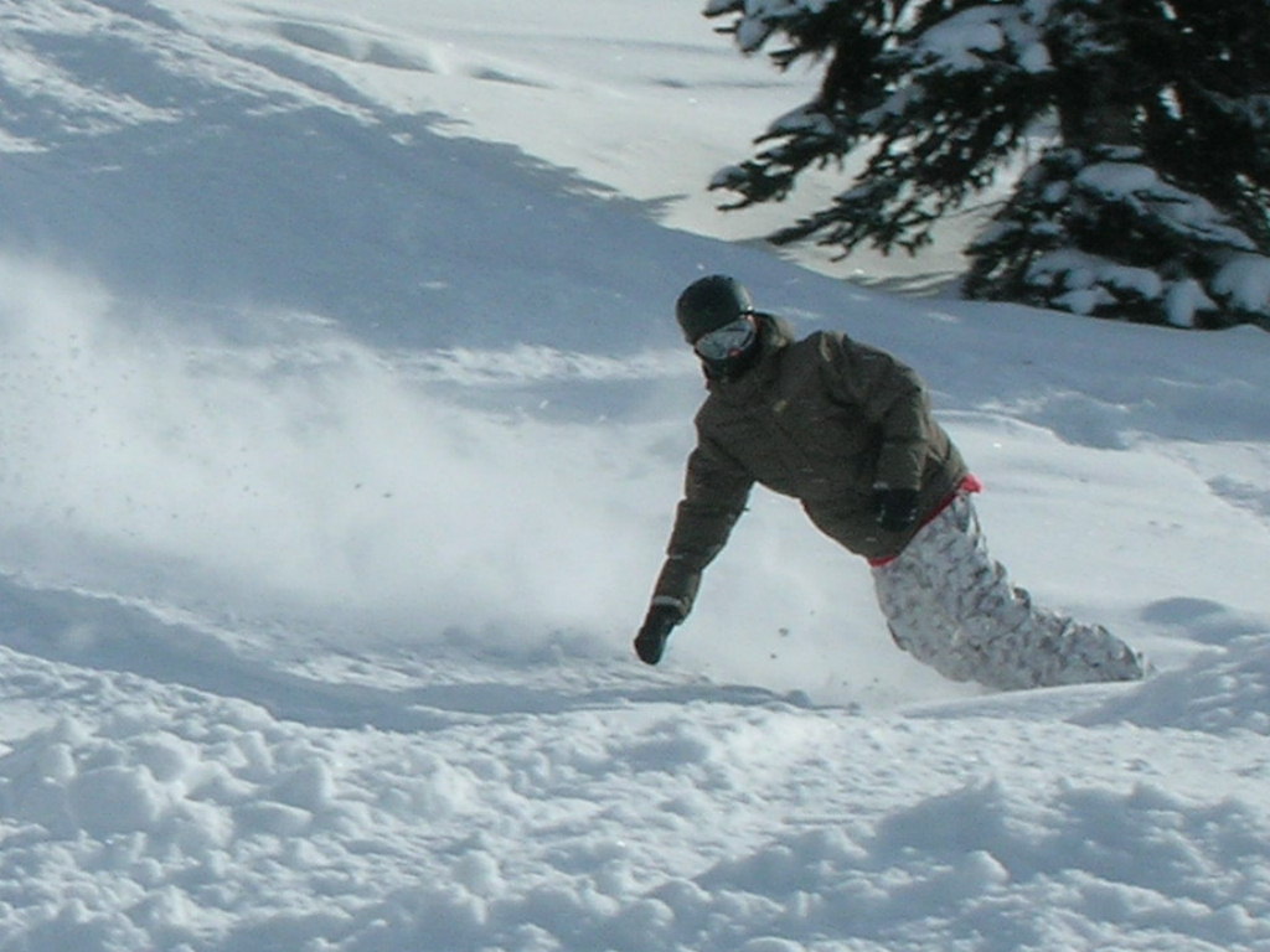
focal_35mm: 102
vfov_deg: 14.5
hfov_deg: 19.3
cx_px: 635
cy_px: 476
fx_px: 3742
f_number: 8.2
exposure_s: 1/400
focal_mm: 17.1
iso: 50
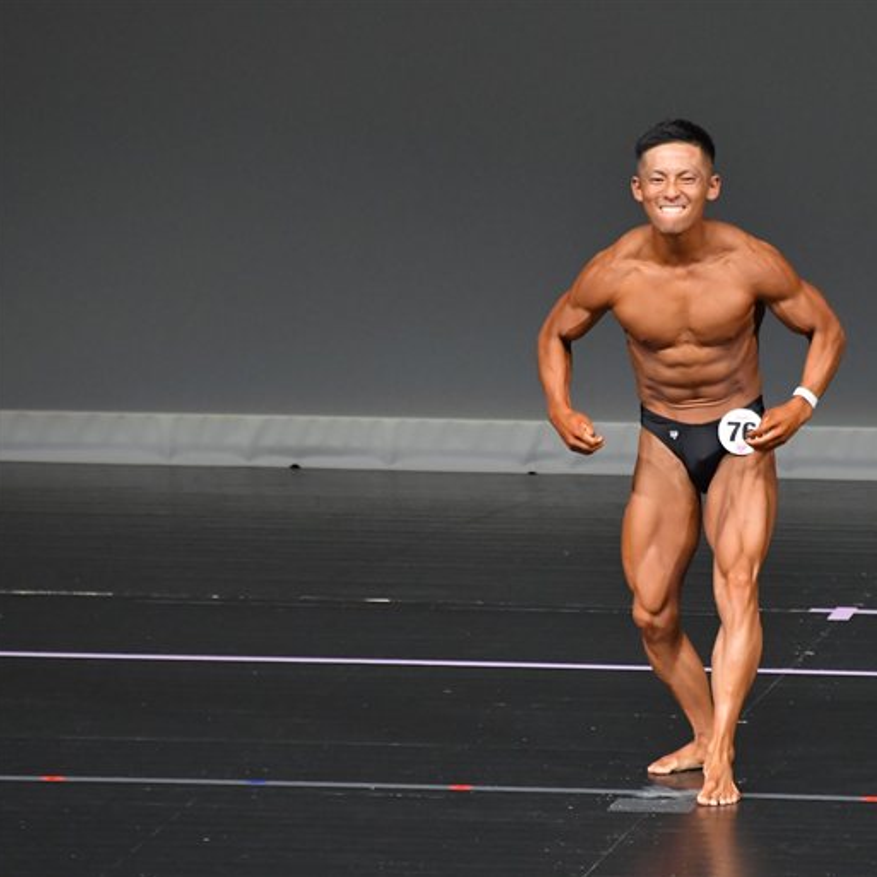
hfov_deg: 3.6
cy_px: 439
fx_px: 13787
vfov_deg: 3.6
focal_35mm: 481
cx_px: 654
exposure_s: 1/400
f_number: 5.6
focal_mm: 250
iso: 4000
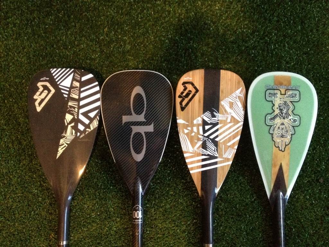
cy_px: 124
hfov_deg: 52.6
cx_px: 164
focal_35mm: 35
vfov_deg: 40.7
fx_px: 333
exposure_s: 1/15
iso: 800
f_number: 2.4
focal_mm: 4.28
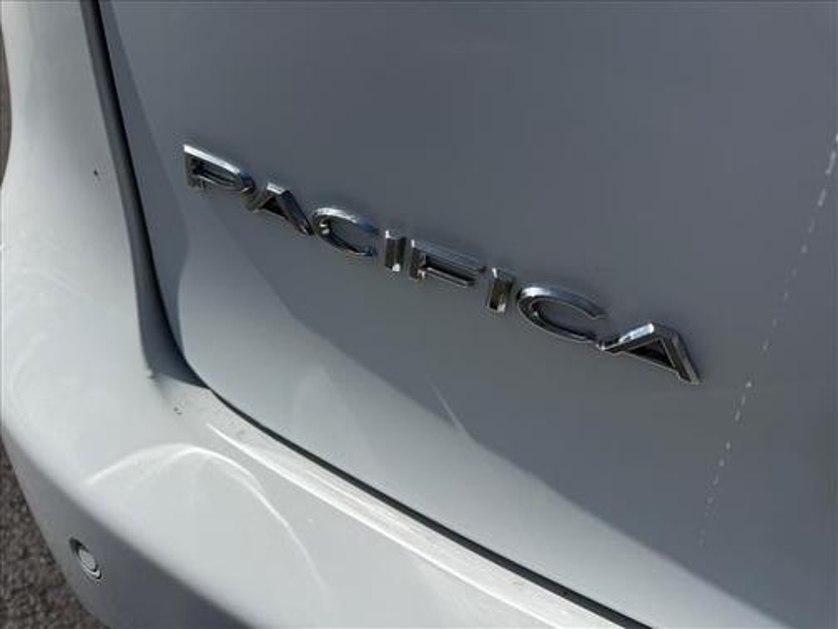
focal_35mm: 24
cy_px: 314
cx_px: 419
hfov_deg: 71.6
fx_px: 581
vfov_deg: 56.8
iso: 80
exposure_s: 1/9091
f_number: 1.78
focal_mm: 6.76
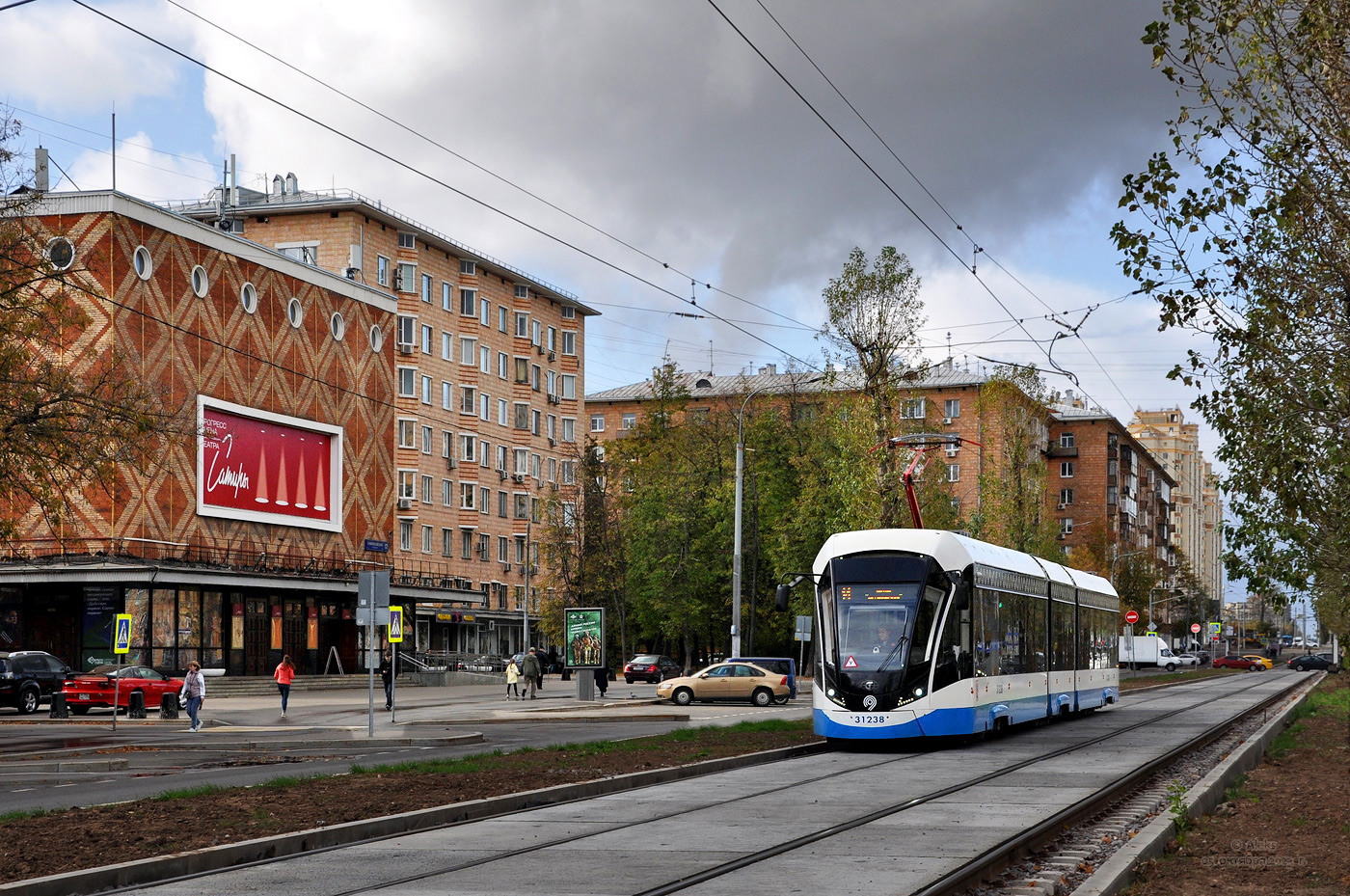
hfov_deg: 38.9
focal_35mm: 51
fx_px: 1910
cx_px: 675
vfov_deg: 26.4
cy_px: 448
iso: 200
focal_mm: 34
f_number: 7.1
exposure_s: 1/400
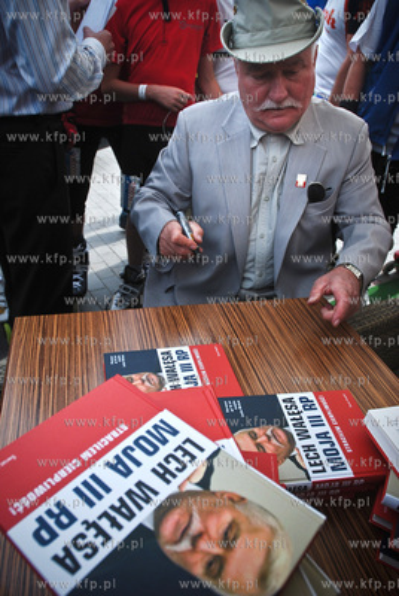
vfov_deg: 70.4
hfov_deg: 50.6
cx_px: 200
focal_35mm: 26
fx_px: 422
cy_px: 298
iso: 100
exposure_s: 1/250
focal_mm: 17
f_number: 5.6
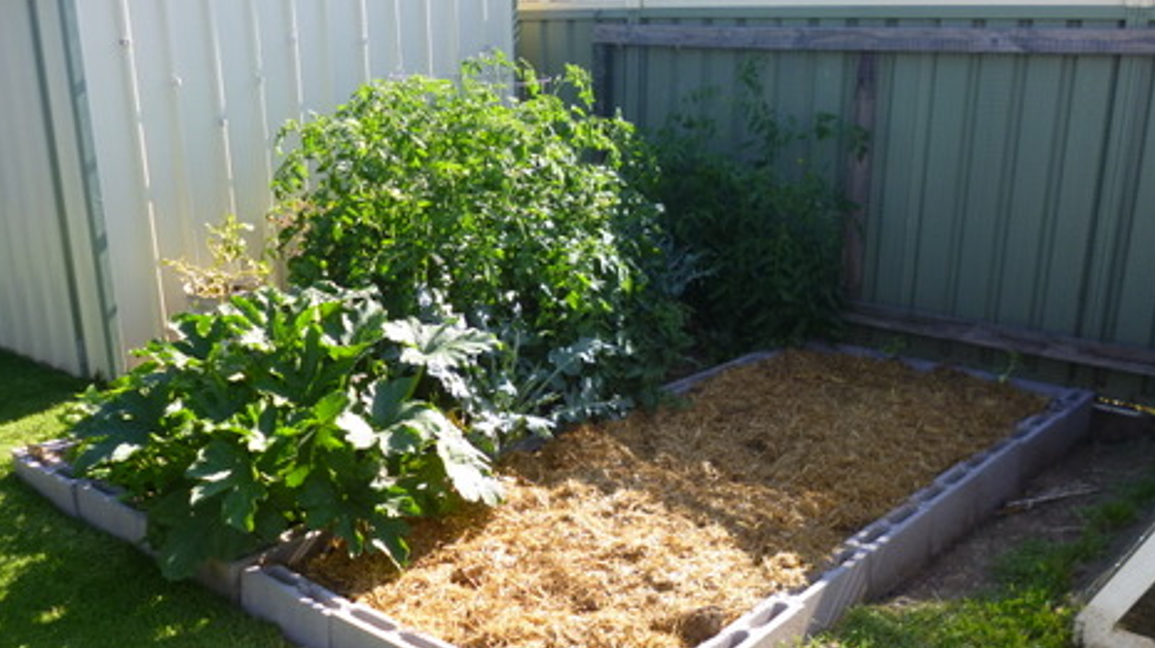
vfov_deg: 32.6
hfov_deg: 55.3
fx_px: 1102
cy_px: 407
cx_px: 586
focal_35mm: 36
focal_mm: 5.7
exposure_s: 1/320
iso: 100
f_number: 2.9
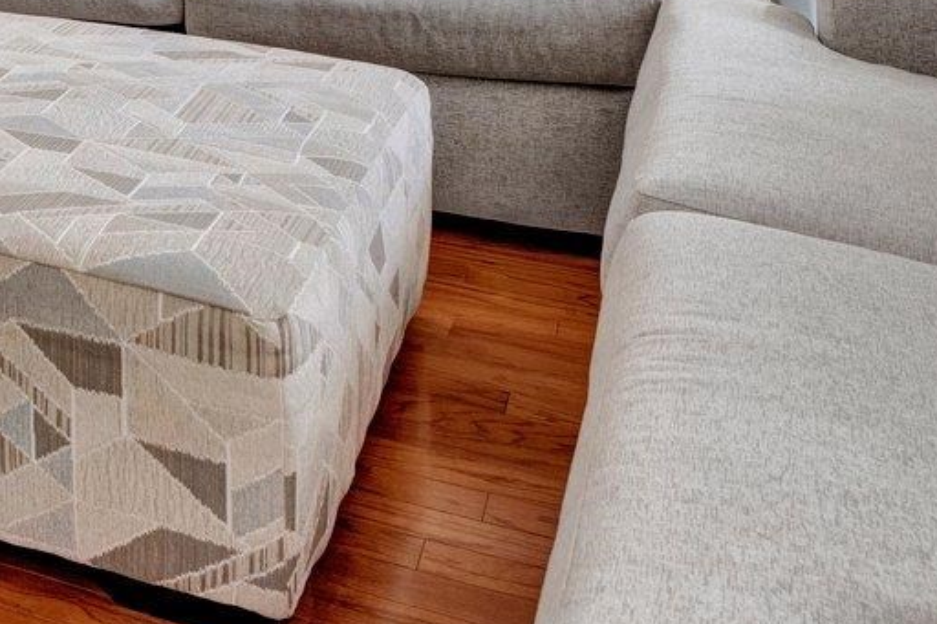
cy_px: -360
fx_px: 1644
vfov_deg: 18.6
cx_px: -326
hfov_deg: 26.3
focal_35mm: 63
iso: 1000
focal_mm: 15.8
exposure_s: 1/13
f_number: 8
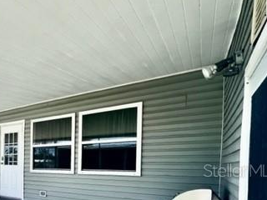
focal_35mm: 26
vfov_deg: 48.8
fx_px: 201
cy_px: 170
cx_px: 15
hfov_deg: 55.8
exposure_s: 1/558
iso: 32
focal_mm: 1.57
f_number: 1.8
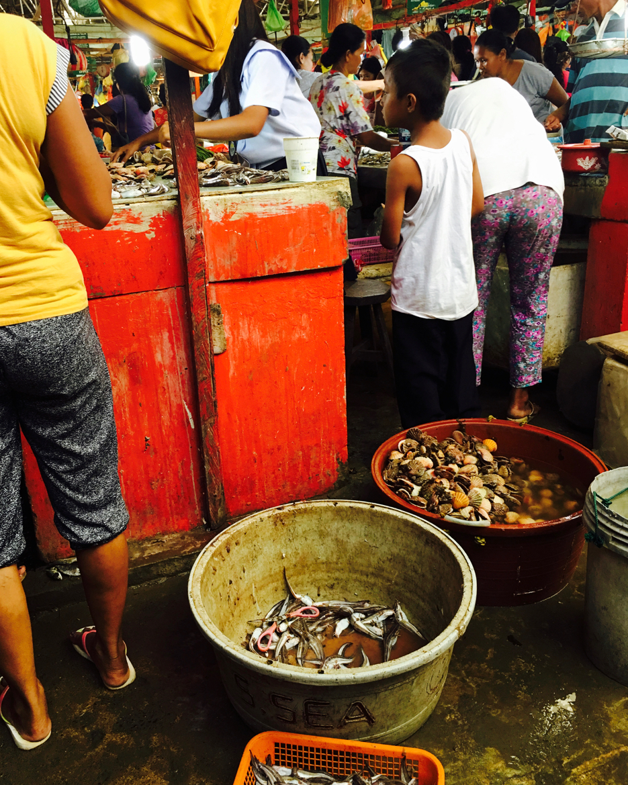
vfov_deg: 57.2
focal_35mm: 31
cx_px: 309
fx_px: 720
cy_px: 394
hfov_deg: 47.1
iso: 50
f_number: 2.2
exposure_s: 1/15
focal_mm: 4.15
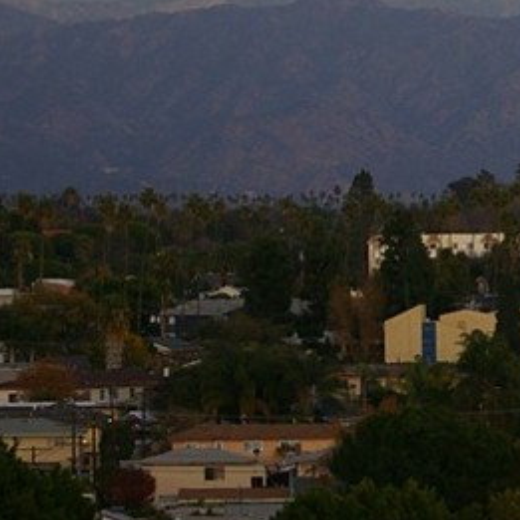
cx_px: 729
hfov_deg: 5.0
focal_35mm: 350
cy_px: 6
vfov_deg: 5.0
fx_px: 5948
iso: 400
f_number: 4
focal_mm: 70
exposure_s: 1/60
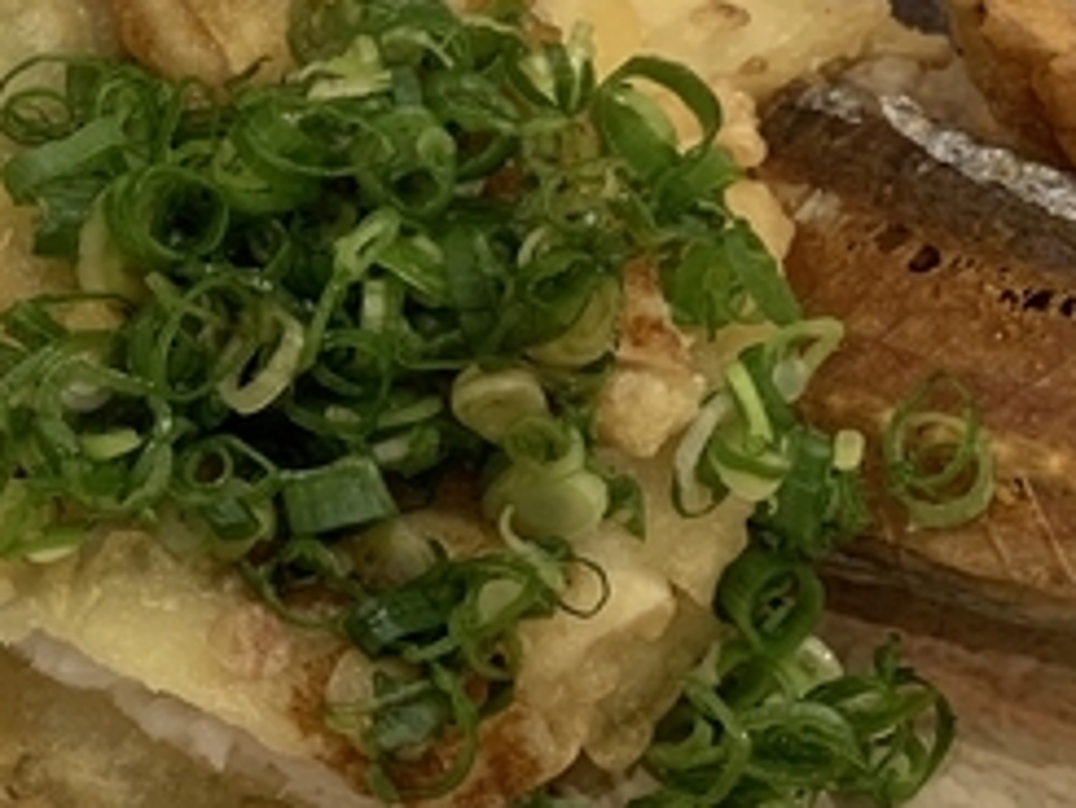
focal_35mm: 85
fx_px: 2643
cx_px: -391
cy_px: 325
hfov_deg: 20.6
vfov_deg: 17.4
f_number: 1.8
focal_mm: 4.25
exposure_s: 1/60
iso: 125
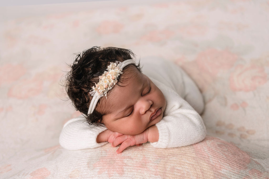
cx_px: 134
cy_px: 90
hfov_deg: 43.6
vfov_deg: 29.9
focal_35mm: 45
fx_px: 336
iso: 200
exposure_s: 1/200
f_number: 3.2
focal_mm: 45
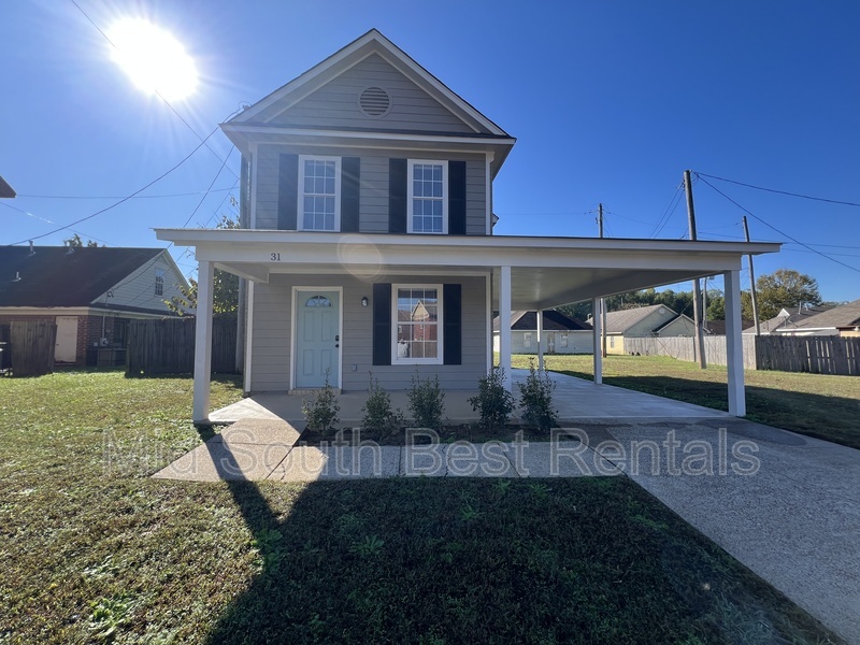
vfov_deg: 89.9
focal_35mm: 13
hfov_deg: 106.2
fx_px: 323
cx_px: 430
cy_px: 322
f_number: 1.8
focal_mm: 1.57
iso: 32
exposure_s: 1/570
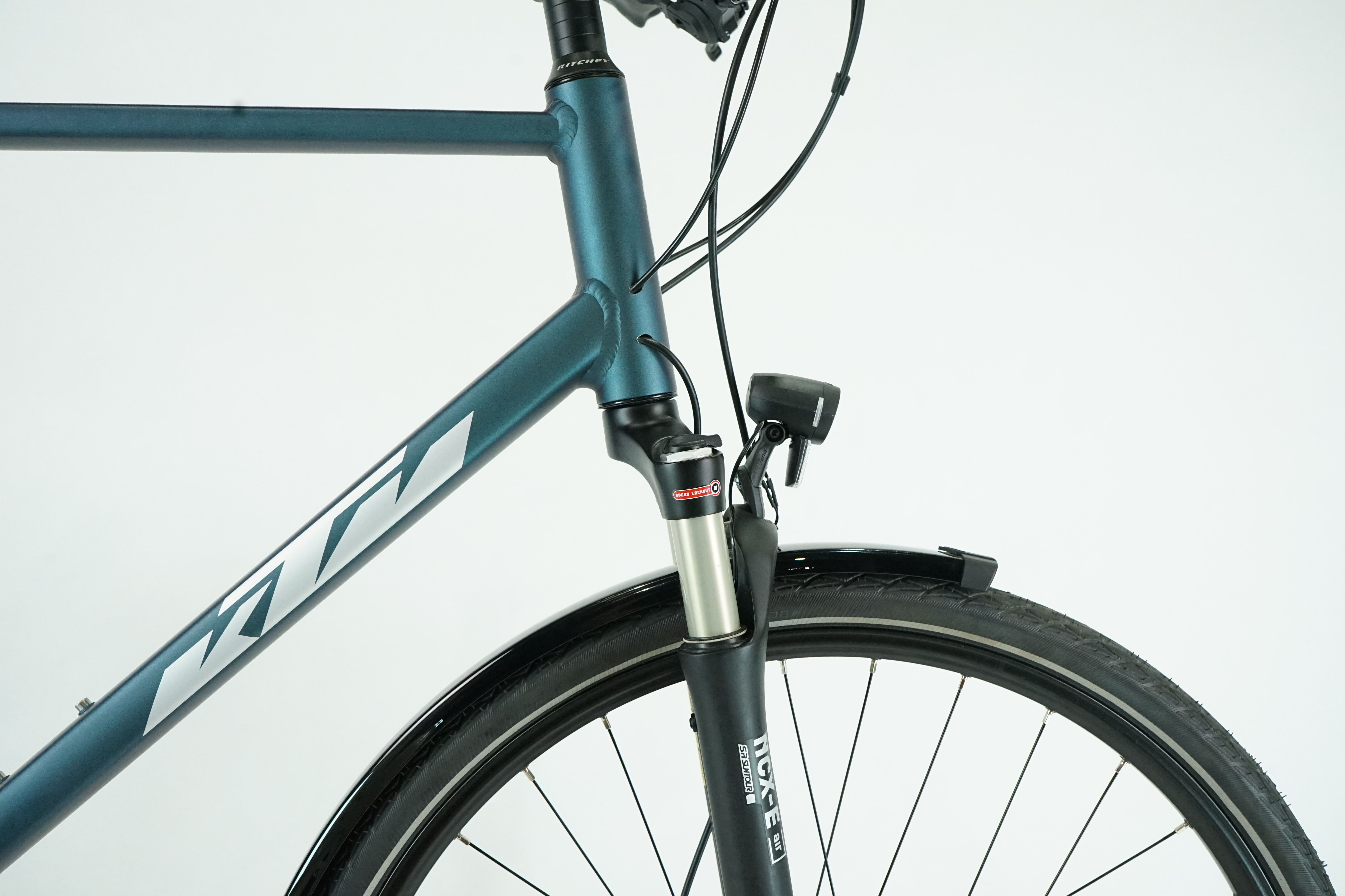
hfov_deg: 61.9
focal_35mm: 30
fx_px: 1121
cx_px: 672
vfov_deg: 43.6
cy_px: 448
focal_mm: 30
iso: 4000
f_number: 8
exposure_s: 1/200
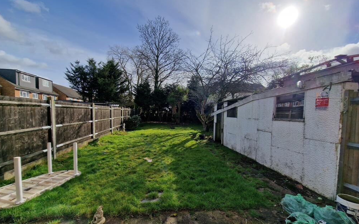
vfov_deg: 78.5
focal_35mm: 14
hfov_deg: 105.3
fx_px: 137
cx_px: 178
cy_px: 121
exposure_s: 1/3248
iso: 50
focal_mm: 2.2
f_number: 2.2
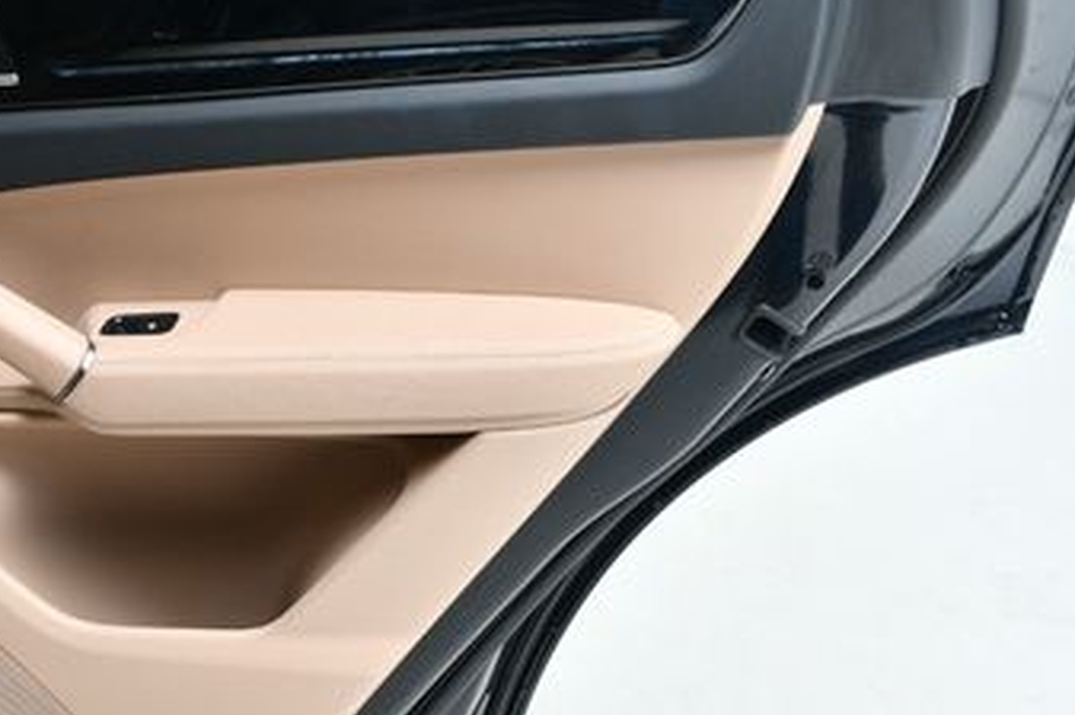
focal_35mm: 57
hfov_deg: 33.6
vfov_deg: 23.7
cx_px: 153
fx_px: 1700
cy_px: 348
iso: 100
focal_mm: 20
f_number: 6.3
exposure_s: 1/160
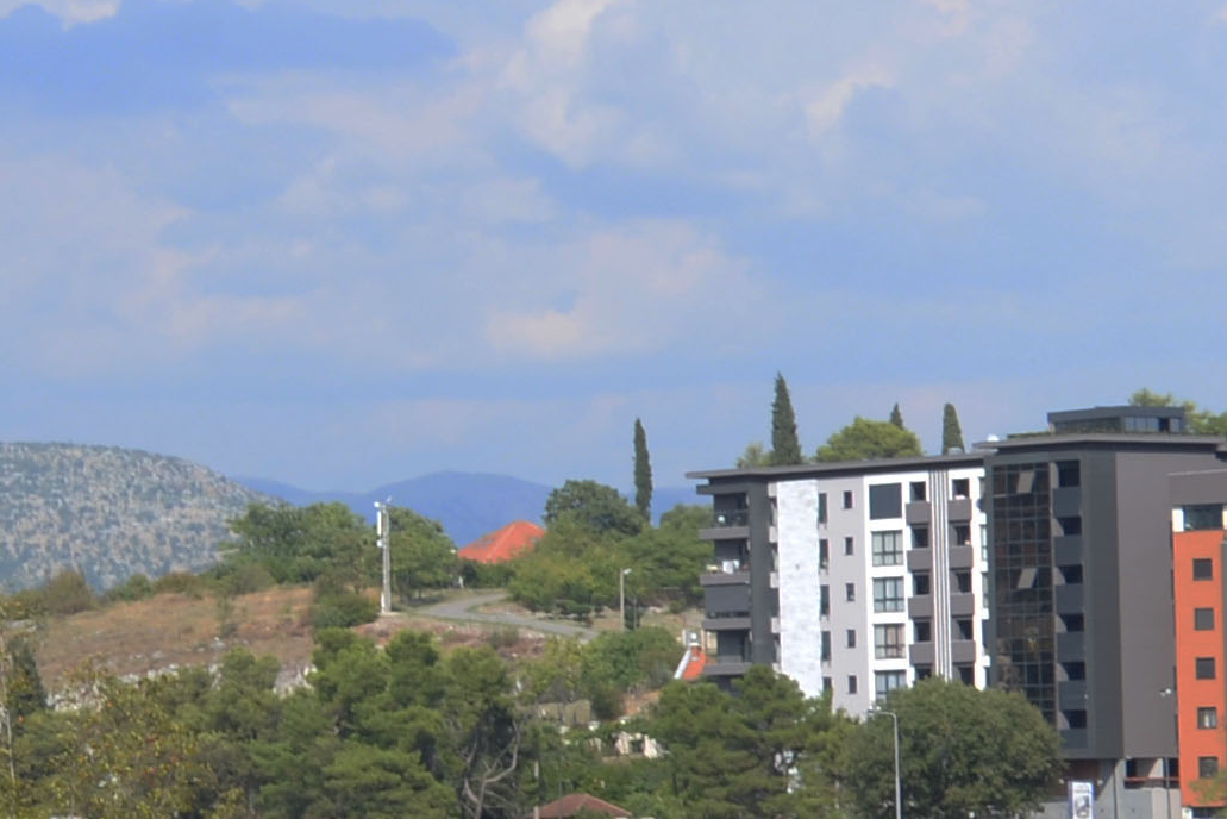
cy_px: 586
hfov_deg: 8.5
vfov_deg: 6.5
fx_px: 7159
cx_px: -2227
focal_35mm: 210
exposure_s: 1/200
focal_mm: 36
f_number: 9
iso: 200
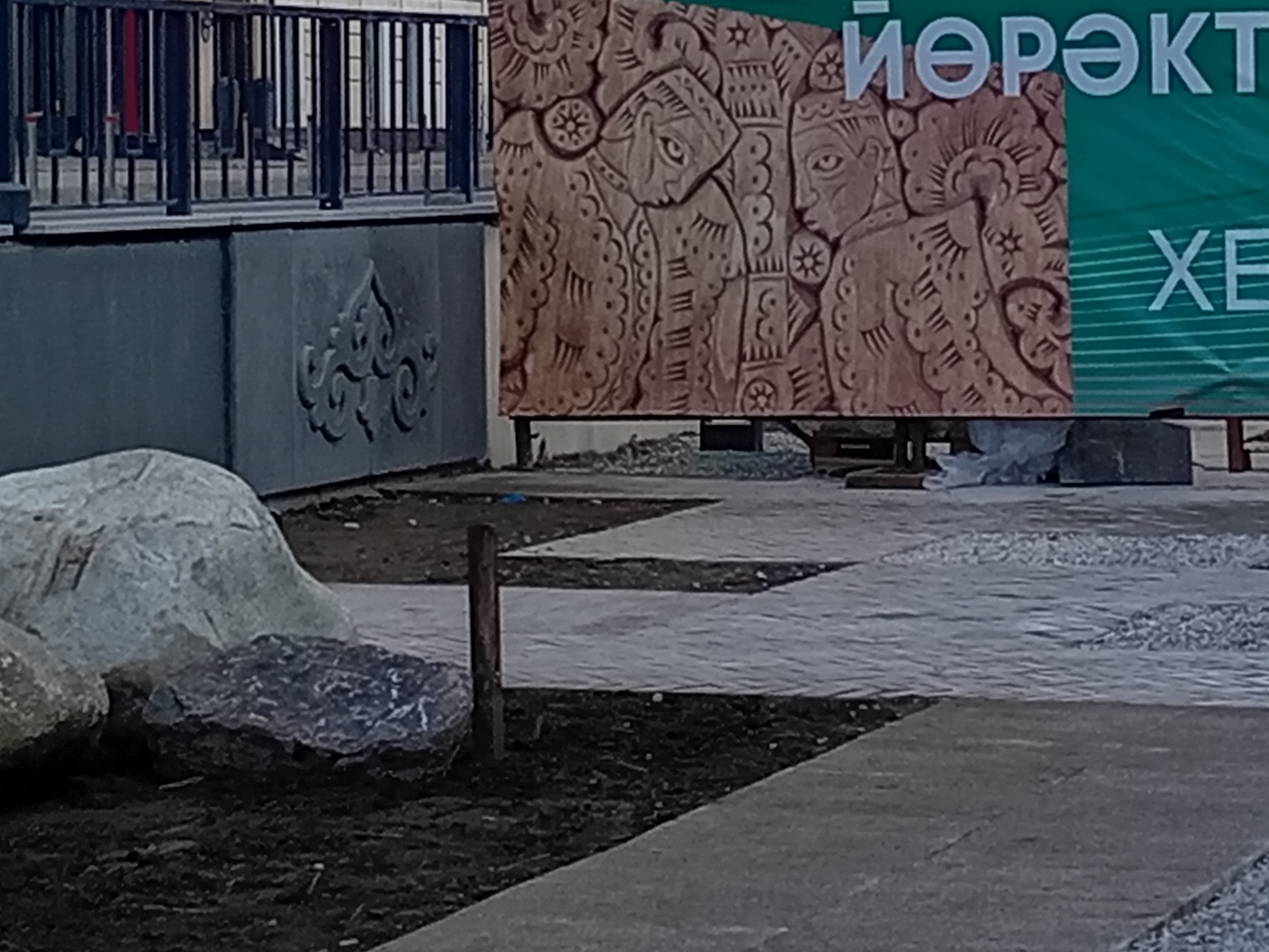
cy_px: -53
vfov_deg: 10.5
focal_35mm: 140
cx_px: 1089
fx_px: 5133
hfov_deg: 14.0
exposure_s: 1/717
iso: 110
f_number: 1.8
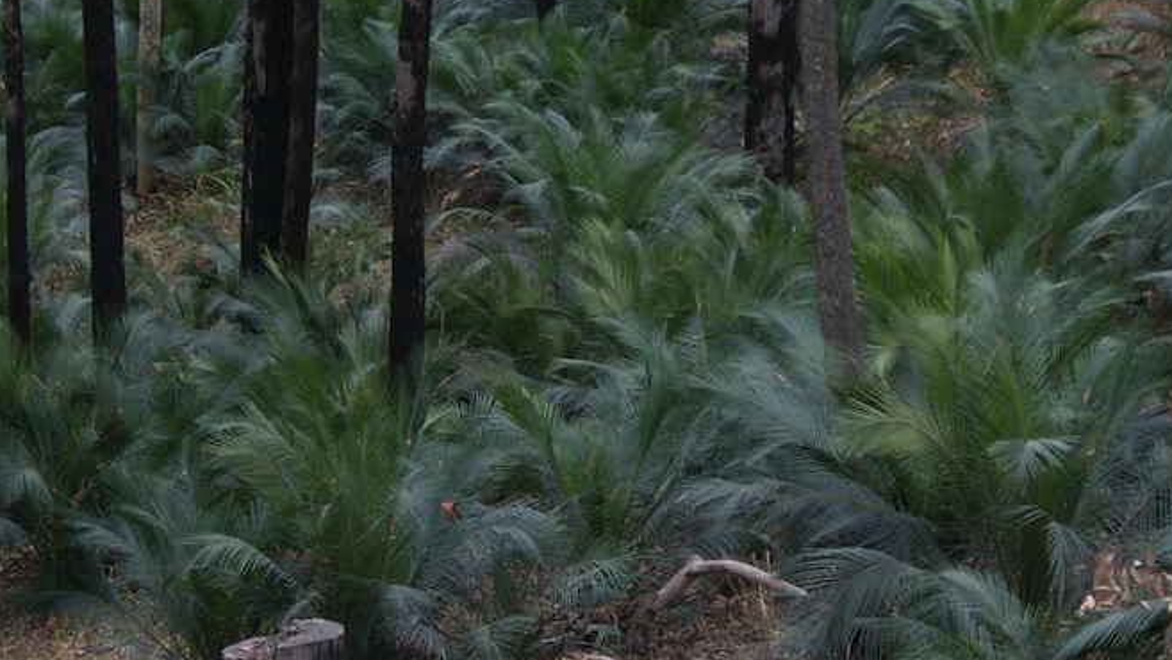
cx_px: 631
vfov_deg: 7.7
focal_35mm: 158
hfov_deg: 13.6
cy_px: 258
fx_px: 4912
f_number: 5.3
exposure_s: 1/50
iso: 320
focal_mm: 66
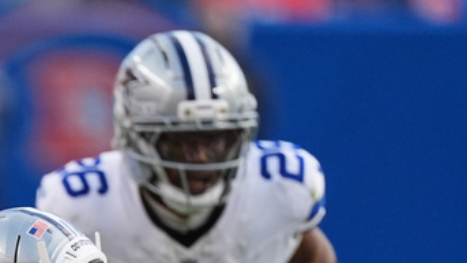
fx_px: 23207
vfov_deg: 0.6
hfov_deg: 1.2
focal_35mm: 1874
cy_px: 464
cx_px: -49
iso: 1000
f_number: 4
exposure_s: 1/1600
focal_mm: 600
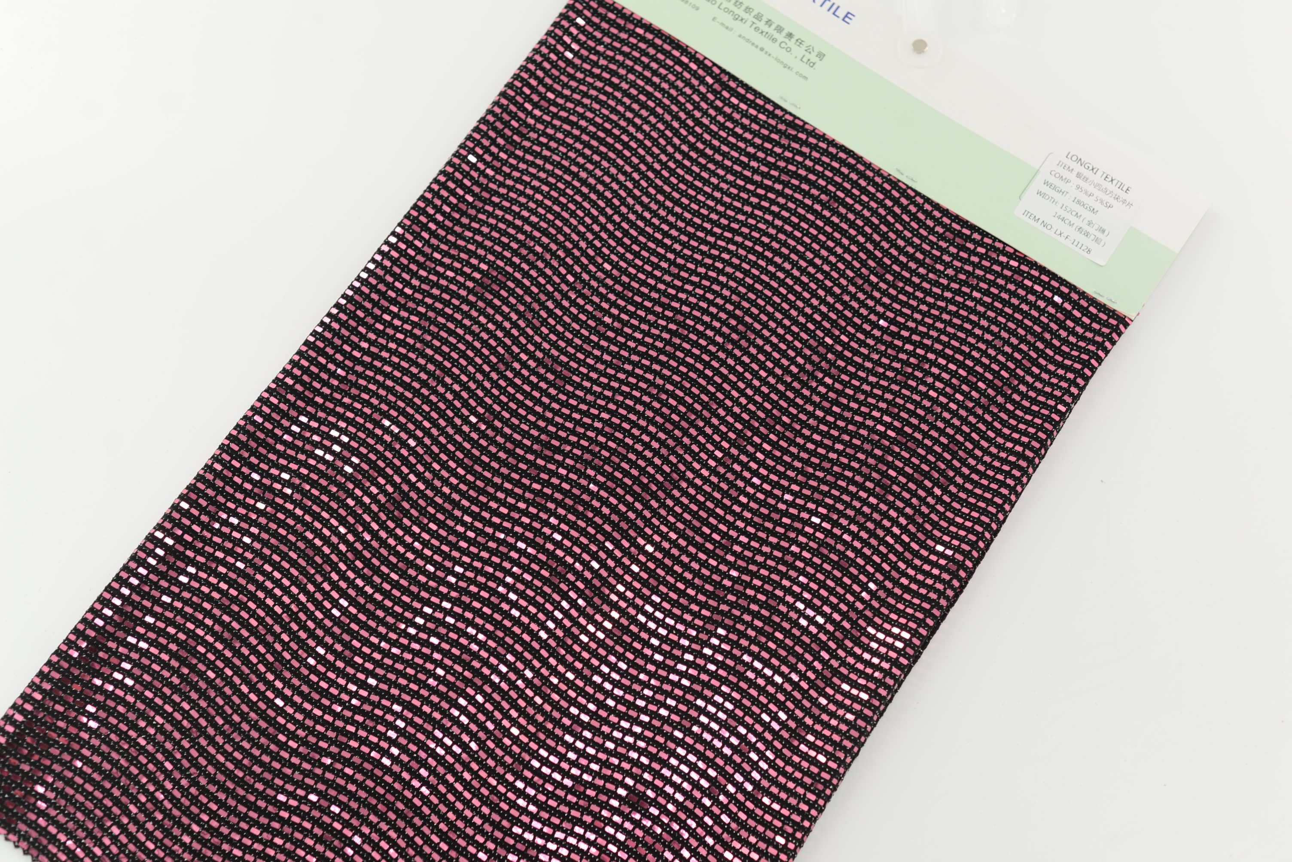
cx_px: 646
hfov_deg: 39.6
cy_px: 431
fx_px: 1795
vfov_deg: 27.0
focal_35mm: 50
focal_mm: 50
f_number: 4
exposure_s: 1/100
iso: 100
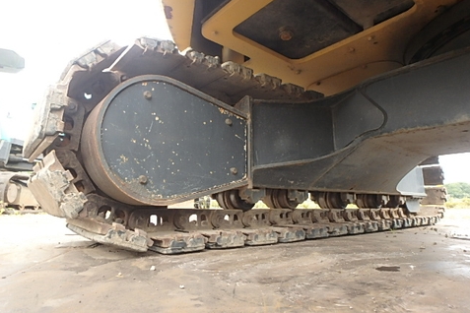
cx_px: 235
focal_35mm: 22
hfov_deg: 78.6
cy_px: 157
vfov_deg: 57.2
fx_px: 287
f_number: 3.5
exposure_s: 1/60
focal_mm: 3.7
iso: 200
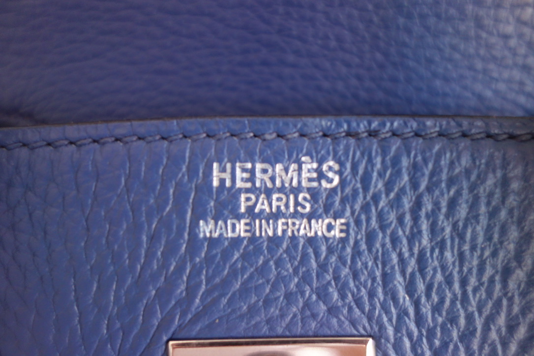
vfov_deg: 46.4
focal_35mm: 28
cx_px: 267
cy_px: 178
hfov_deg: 65.5
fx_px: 415
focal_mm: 10.4
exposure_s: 1/160
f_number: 1.8
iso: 400
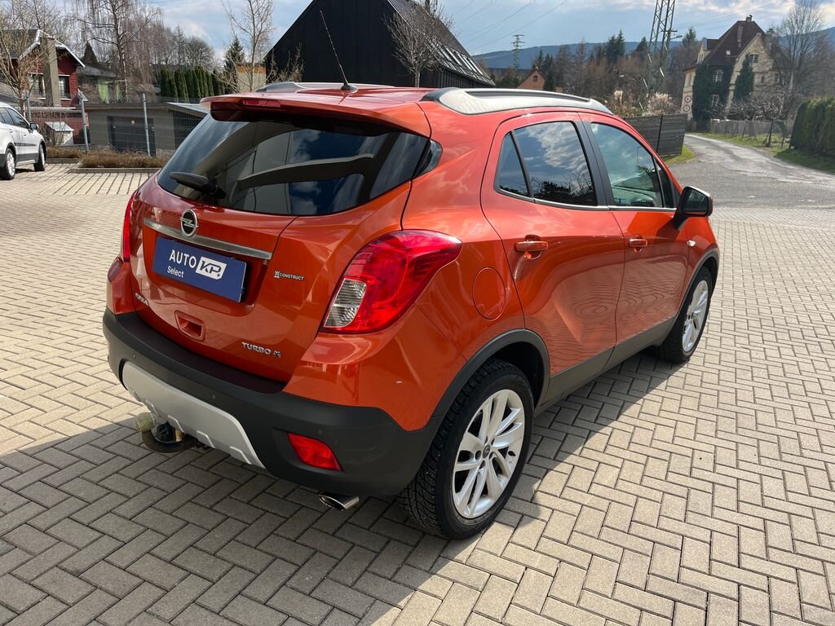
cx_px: 418
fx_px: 627
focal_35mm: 26
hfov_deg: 67.3
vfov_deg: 53.1
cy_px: 313
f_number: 1.6
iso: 50
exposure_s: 1/1992
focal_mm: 5.1
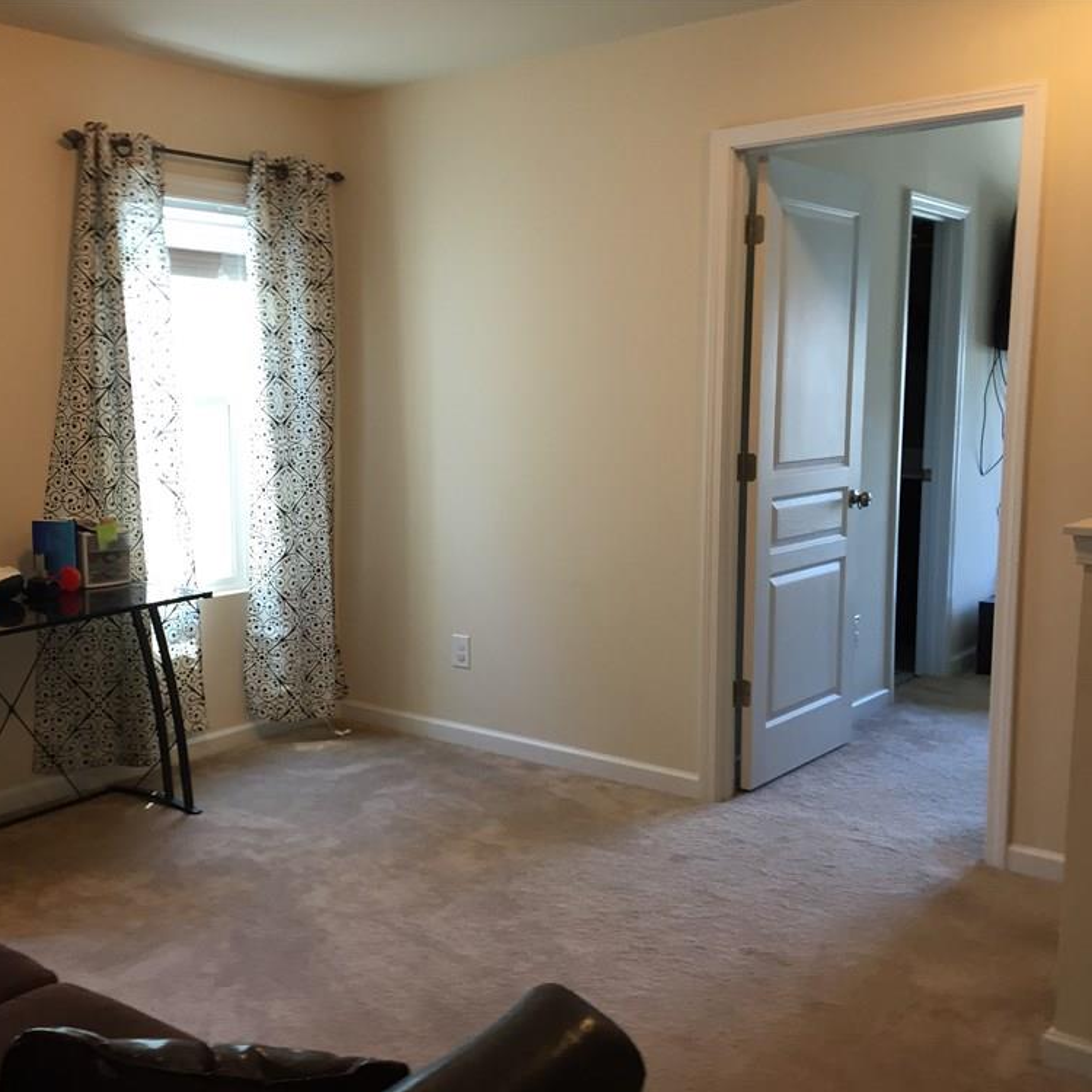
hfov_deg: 46.6
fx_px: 1249
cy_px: 556
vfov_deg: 47.2
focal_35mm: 35
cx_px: 381
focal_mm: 4.15
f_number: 2.2
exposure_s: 1/30
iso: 80
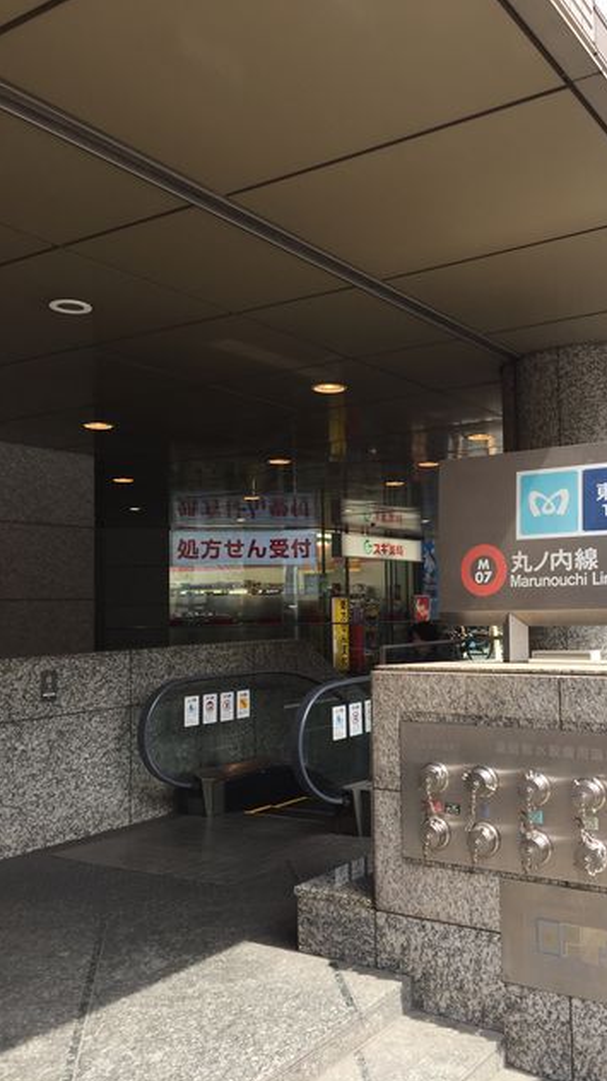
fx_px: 917
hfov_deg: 36.3
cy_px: 544
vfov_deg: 61.0
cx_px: 407
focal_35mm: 32
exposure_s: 1/282
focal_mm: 4.15
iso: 32
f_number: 2.2
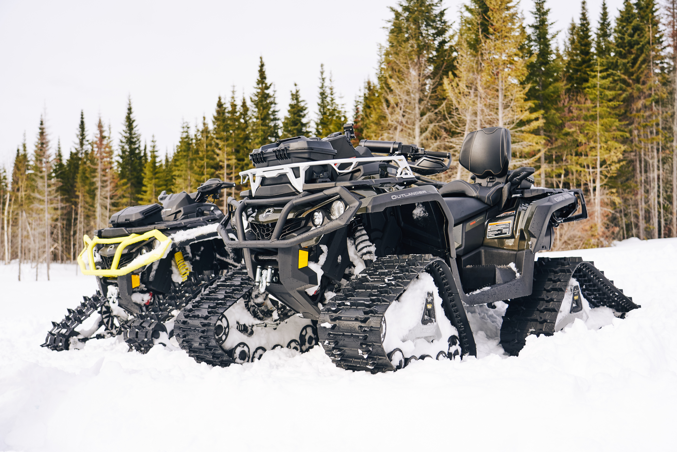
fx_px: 715
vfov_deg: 35.1
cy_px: 226
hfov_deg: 50.7
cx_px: 338
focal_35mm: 38
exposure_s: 1/800
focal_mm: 38
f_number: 4
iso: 200
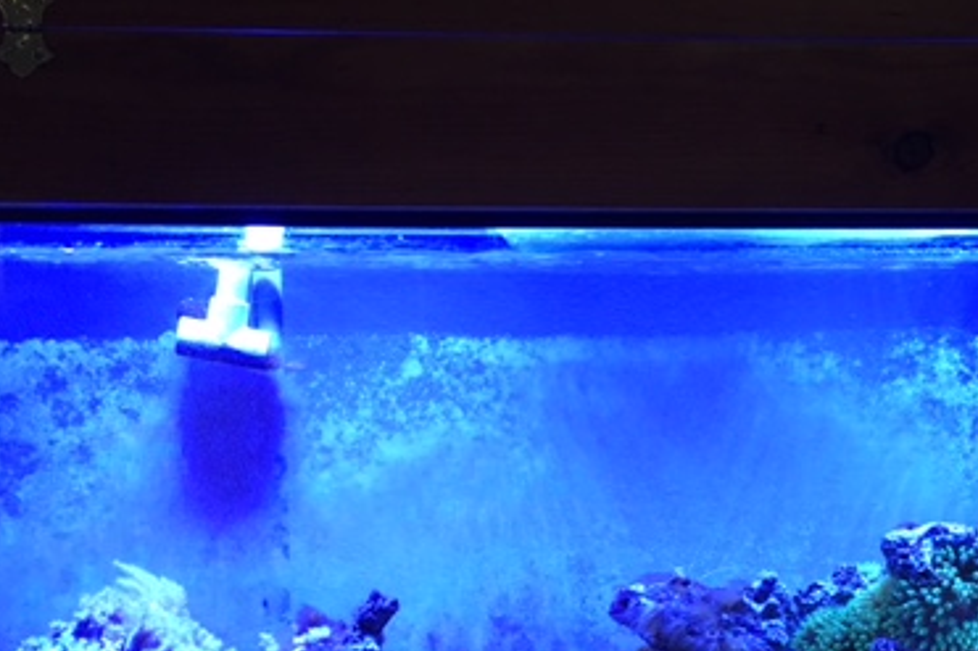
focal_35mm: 52
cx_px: 654
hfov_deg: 37.8
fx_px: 1412
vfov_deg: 25.7
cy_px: 480
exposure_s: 1/30
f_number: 2.2
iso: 40
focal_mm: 4.15
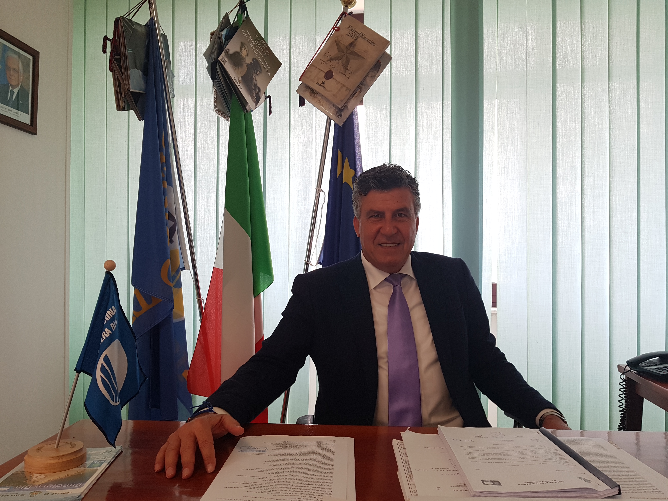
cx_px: 334
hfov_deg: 67.3
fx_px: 502
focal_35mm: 26
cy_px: 250
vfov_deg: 53.1
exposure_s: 1/100
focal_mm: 4.2
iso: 64
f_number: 1.7
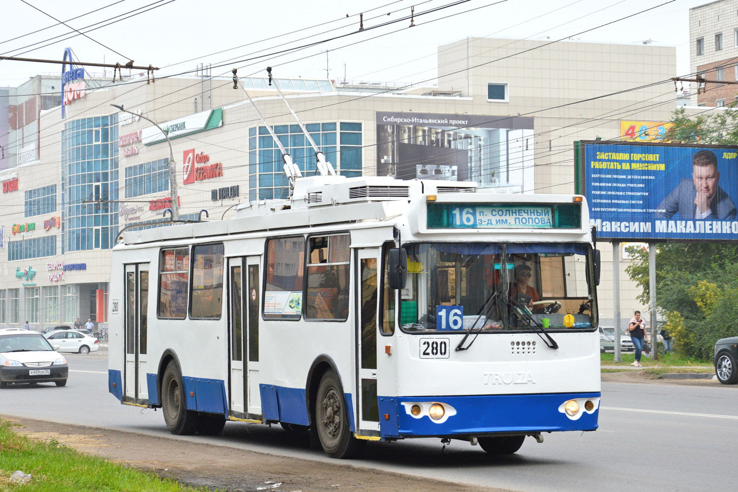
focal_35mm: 99
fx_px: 2029
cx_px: 369
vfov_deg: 13.8
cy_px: 246
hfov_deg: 20.6
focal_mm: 66
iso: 200
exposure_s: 1/400
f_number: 7.1
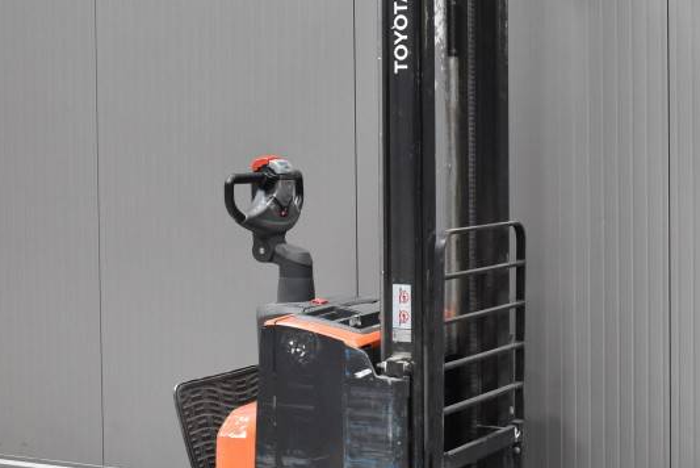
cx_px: 466
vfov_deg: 16.9
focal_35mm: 81
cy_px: 185
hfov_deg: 24.9
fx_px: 1576
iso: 1600
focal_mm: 24
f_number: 5
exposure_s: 1/50
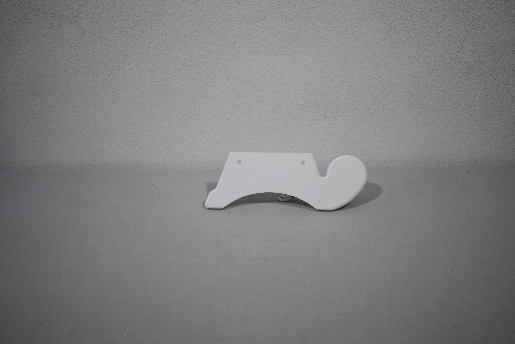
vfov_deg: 36.9
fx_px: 515
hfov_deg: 53.1
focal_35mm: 36
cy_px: 172
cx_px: 258
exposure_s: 1/250
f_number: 4.5
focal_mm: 24
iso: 400
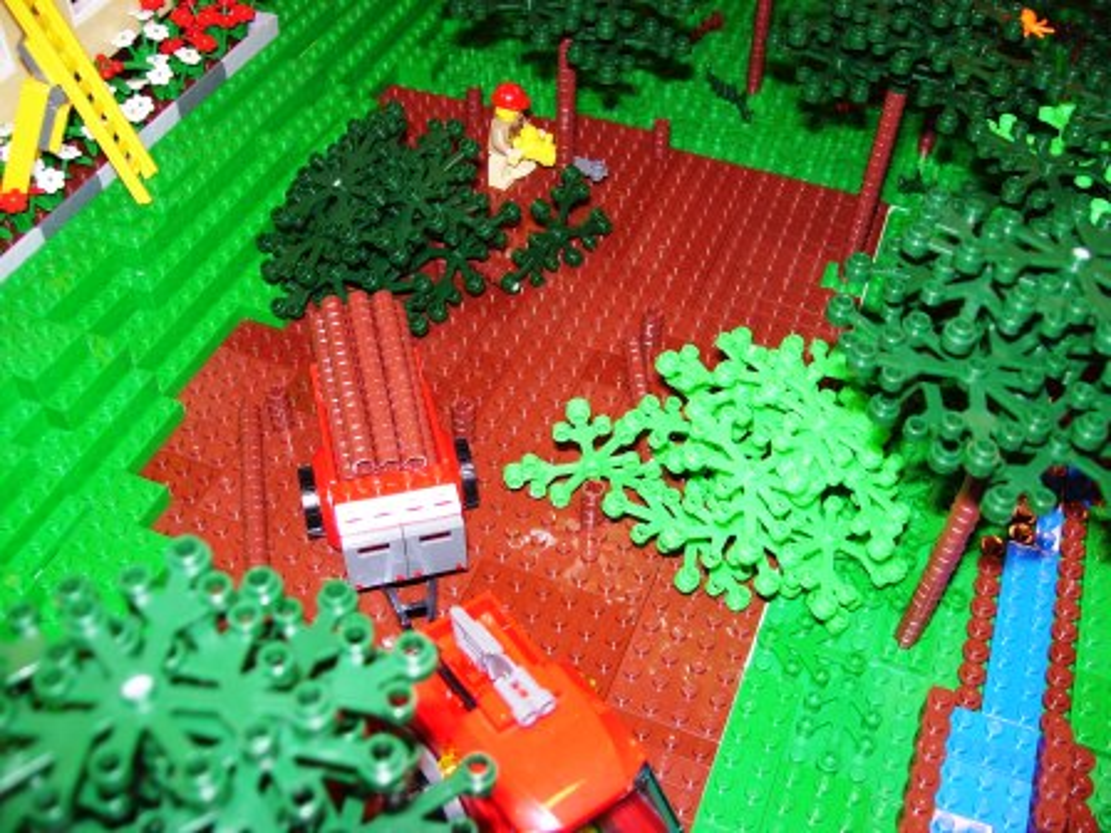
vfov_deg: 39.7
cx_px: 556
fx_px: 1155
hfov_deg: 51.4
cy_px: 416
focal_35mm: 36
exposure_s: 1/60
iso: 80
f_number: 2.7
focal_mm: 6
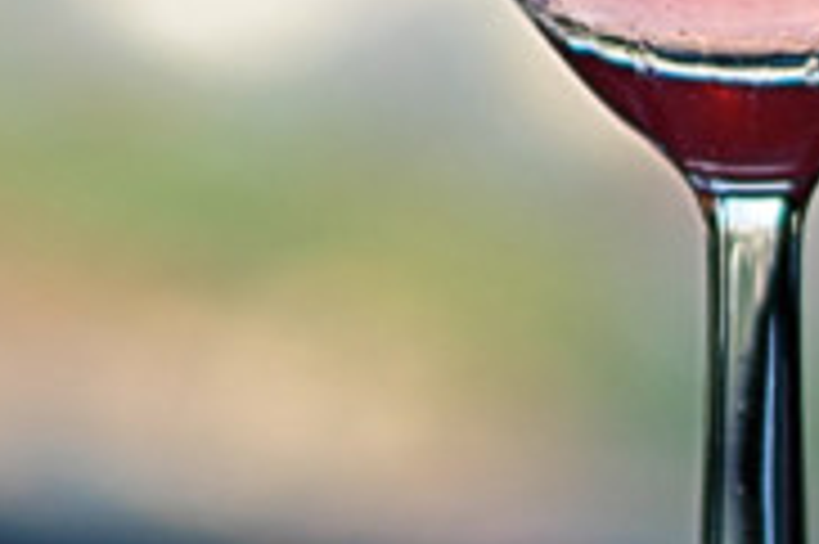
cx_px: 698
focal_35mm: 389
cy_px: 40
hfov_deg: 5.3
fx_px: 8842
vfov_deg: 3.5
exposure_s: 1/80
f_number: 2.4
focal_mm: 35
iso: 100
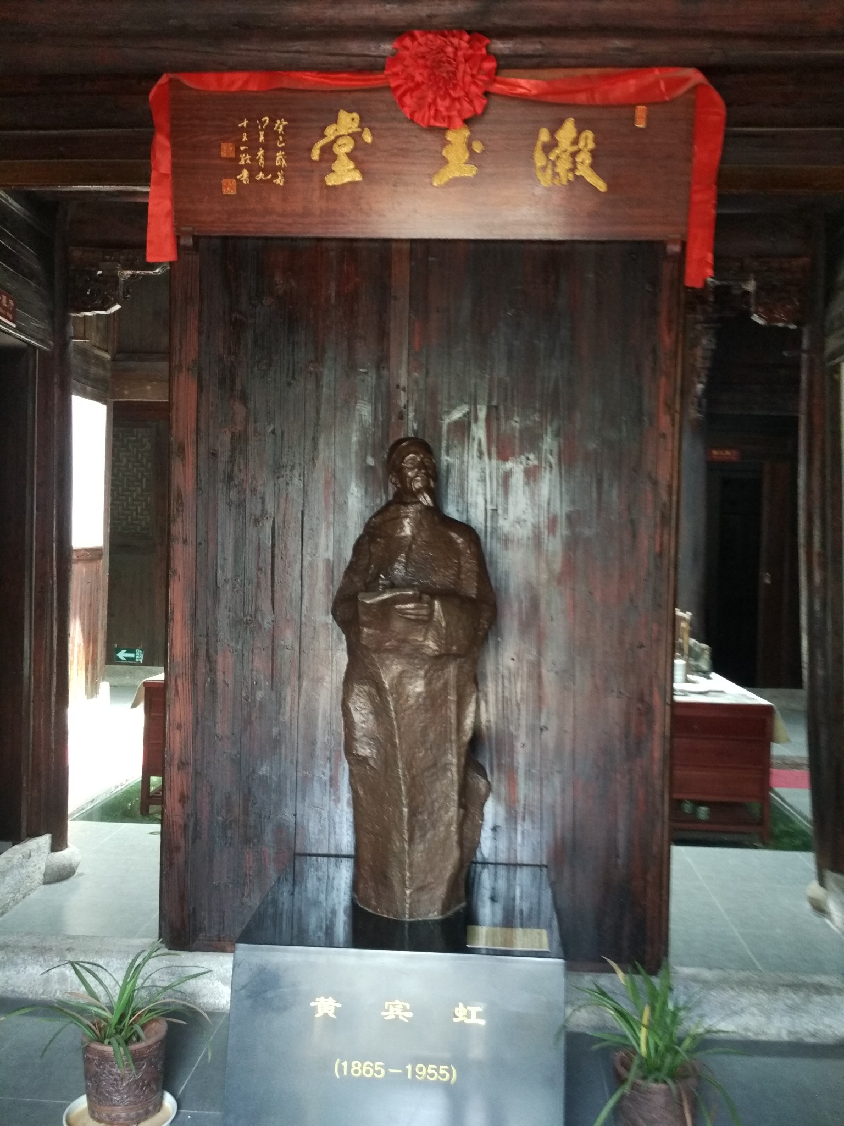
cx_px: 422
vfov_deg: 60.0
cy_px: 563
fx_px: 975
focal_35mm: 30
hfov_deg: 46.8
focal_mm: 4.12
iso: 411
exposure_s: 1/33
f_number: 2
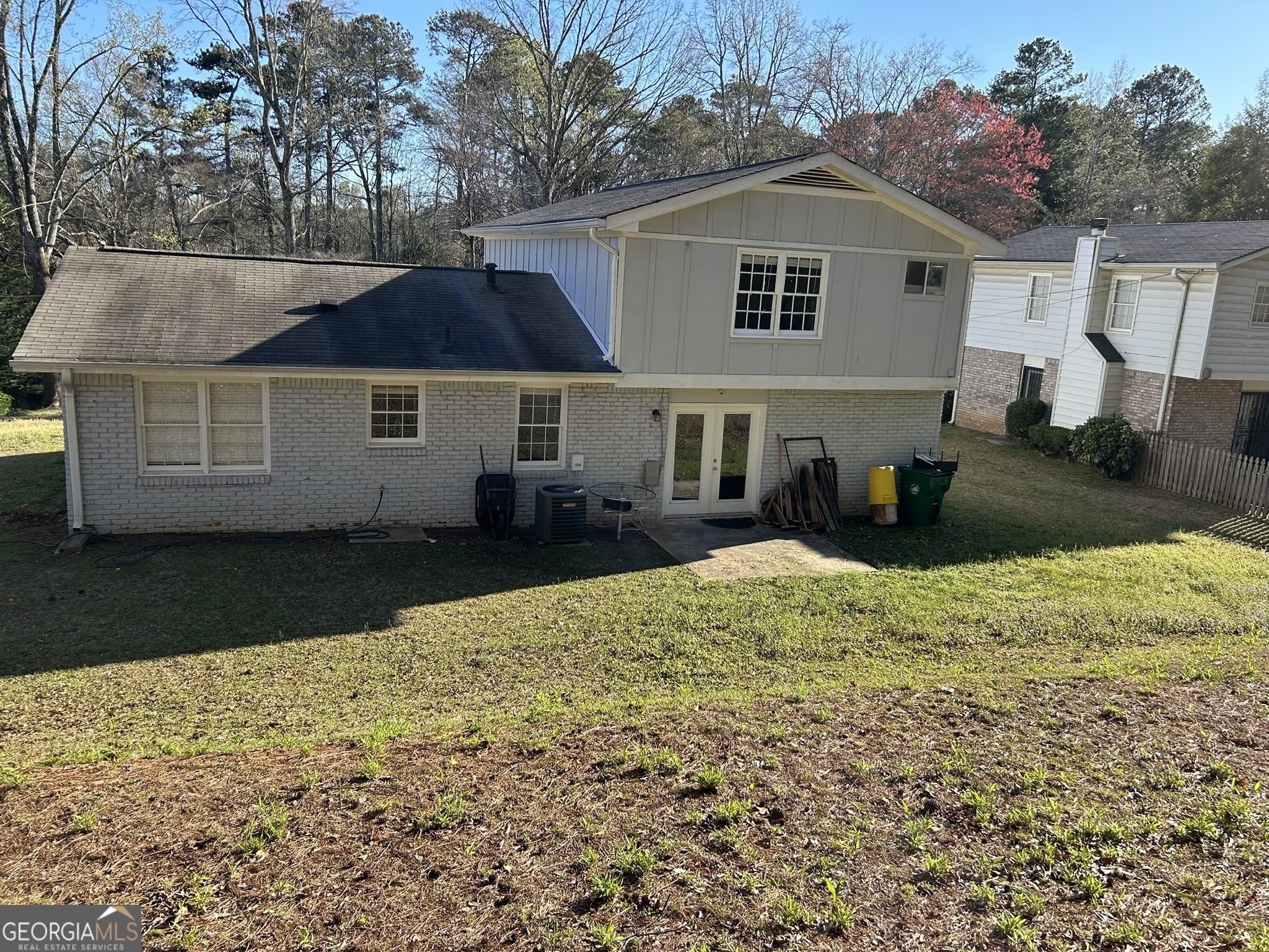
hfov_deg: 67.3
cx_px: 634
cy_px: 476
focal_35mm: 26
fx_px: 953
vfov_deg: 53.1
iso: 50
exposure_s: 1/1209
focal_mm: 5.7
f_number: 1.5
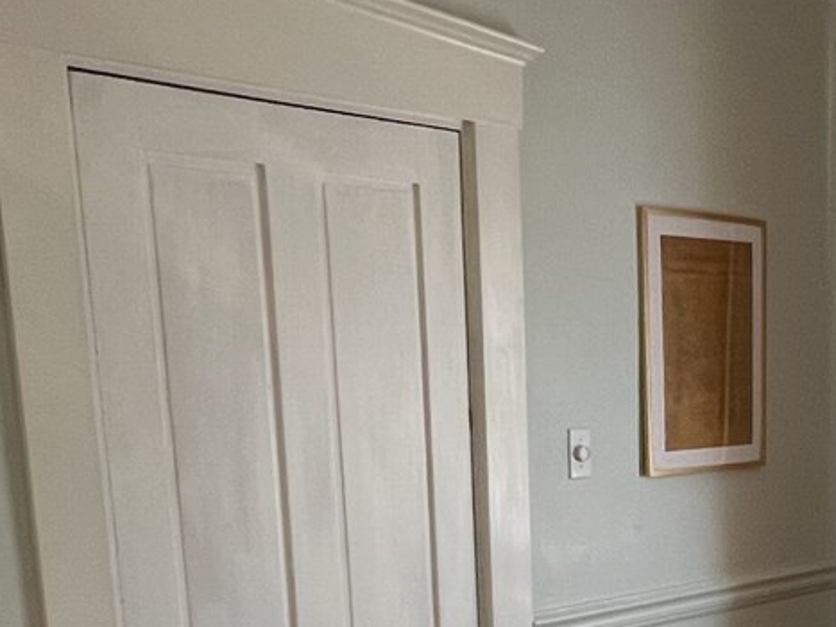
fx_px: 1376
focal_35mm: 57
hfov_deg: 31.7
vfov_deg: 23.7
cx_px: 800
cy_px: 720
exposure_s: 1/60
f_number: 1.8
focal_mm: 1.57
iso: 160
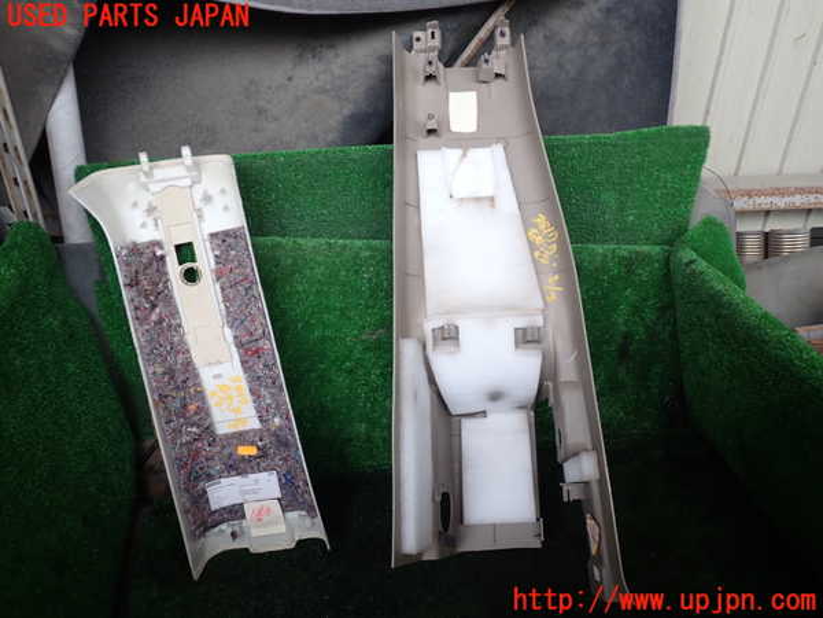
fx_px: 713
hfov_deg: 60.0
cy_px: 309
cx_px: 412
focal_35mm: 30
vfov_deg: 46.8
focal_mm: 5.4
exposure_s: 1/60
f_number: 2.3
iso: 200
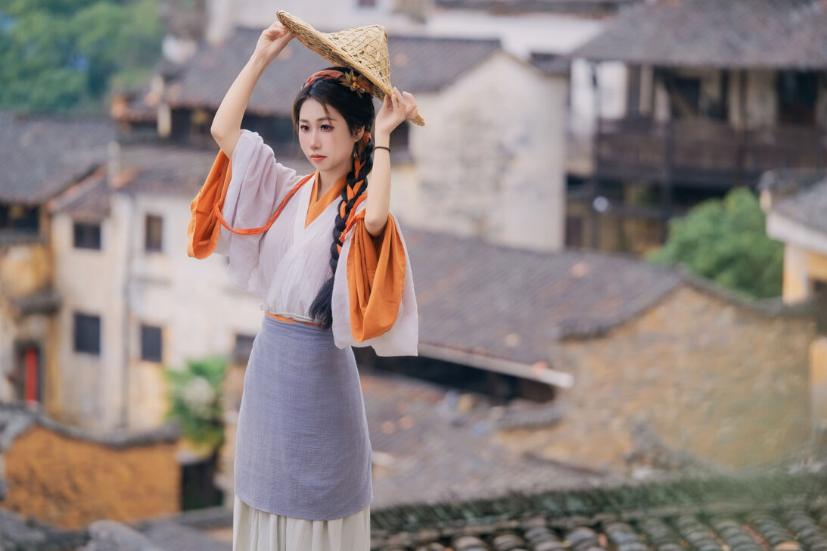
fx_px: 2825
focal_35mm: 123
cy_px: 257
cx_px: 406
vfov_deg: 11.1
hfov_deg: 16.7
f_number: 2.8
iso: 160
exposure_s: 1/250
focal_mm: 112
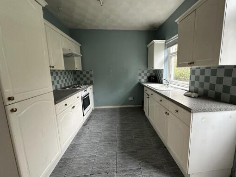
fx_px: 109
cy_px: 89
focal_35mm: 16
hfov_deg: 94.1
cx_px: 132
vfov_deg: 78.1
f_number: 2.2
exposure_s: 1/99
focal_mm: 2.22
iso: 250
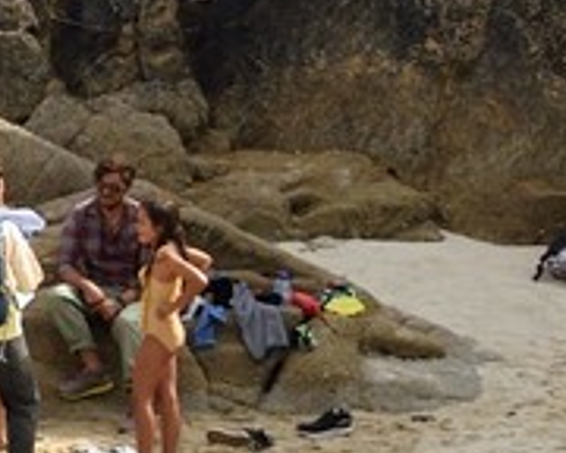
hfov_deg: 4.6
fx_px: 6701
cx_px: -1362
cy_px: 91
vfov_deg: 3.9
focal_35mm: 400
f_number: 10
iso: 200
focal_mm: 48
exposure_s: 1/500
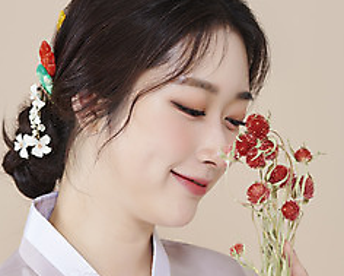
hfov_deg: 11.5
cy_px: 209
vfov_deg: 9.2
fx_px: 1701
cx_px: 179
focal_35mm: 167
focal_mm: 105
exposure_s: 1/125
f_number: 11
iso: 64
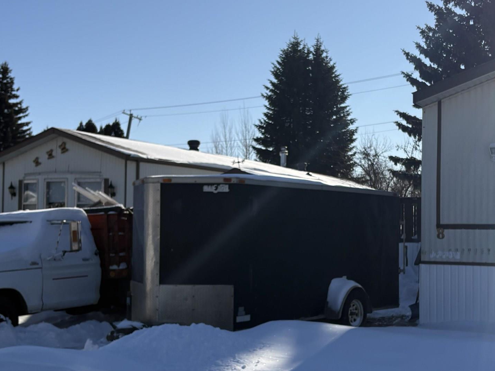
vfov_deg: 26.1
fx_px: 801
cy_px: 208
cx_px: 316
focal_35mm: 56
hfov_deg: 34.1
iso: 50
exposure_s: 1/7813
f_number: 1.6
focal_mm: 5.96
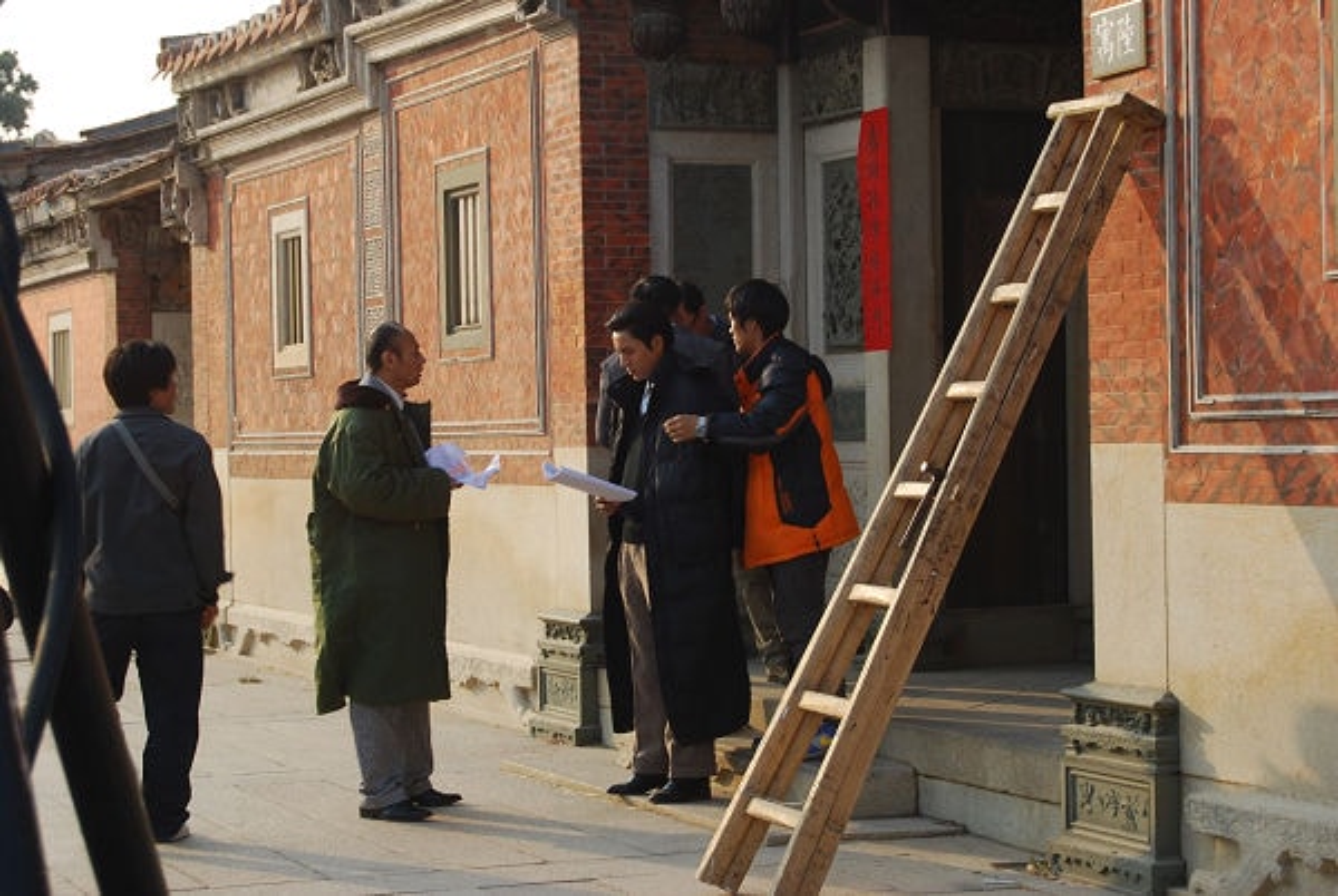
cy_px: 448
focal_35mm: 82
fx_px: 3071
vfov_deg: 16.6
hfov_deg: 24.6
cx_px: 669
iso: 110
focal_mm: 55
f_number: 8
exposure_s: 1/60
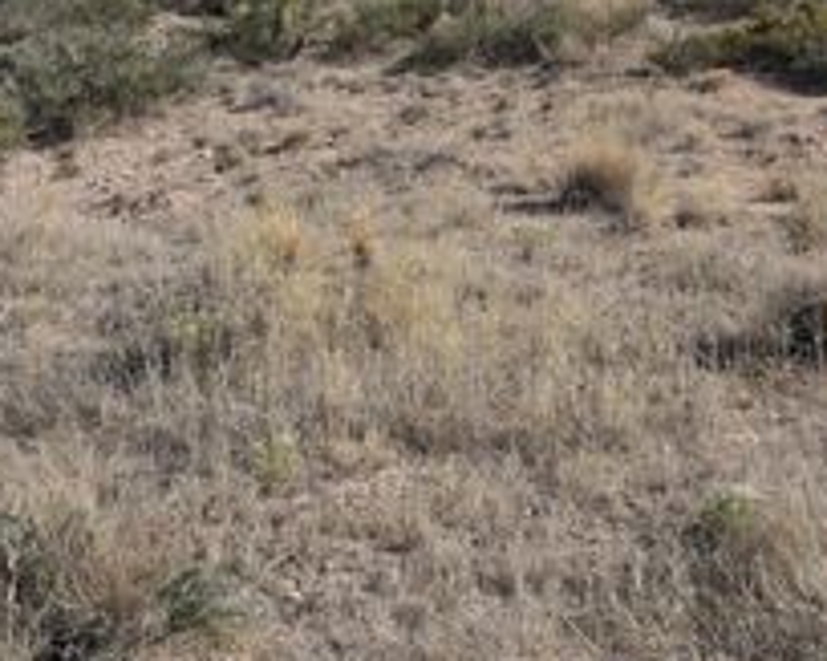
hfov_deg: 25.8
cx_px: -49
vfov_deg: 21.9
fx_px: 1688
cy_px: 152
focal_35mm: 69
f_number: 9
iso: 100
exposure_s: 1/320
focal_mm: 20
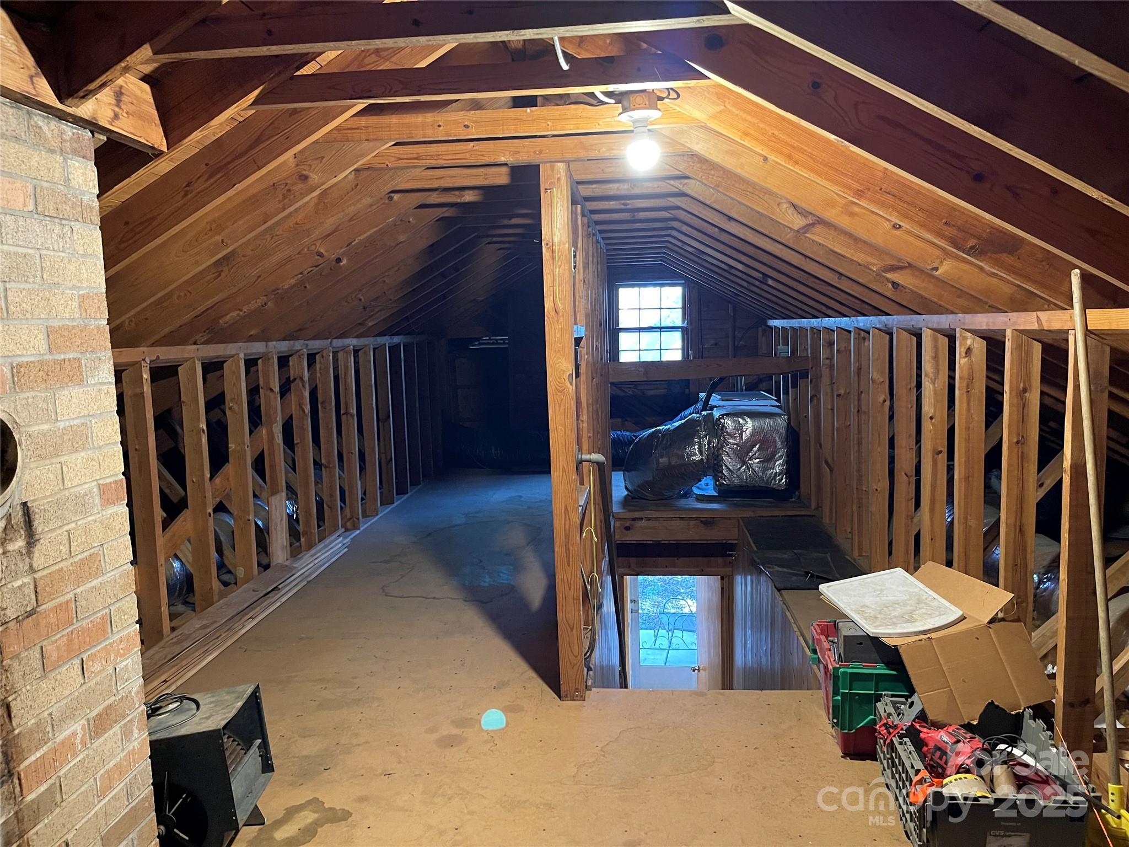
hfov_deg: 69.4
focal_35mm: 25
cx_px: 564
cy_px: 424
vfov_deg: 54.9
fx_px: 815
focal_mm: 5.1
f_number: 1.6
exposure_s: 1/40
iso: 640
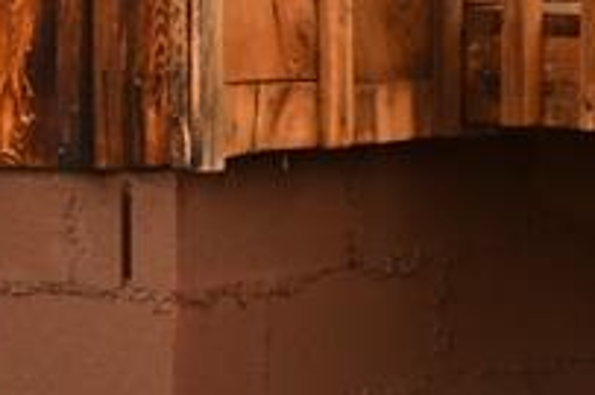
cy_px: -383
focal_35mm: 182
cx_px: 1137
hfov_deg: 10.5
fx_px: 3006
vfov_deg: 7.3
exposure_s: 1/40
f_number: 9
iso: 280
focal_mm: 24
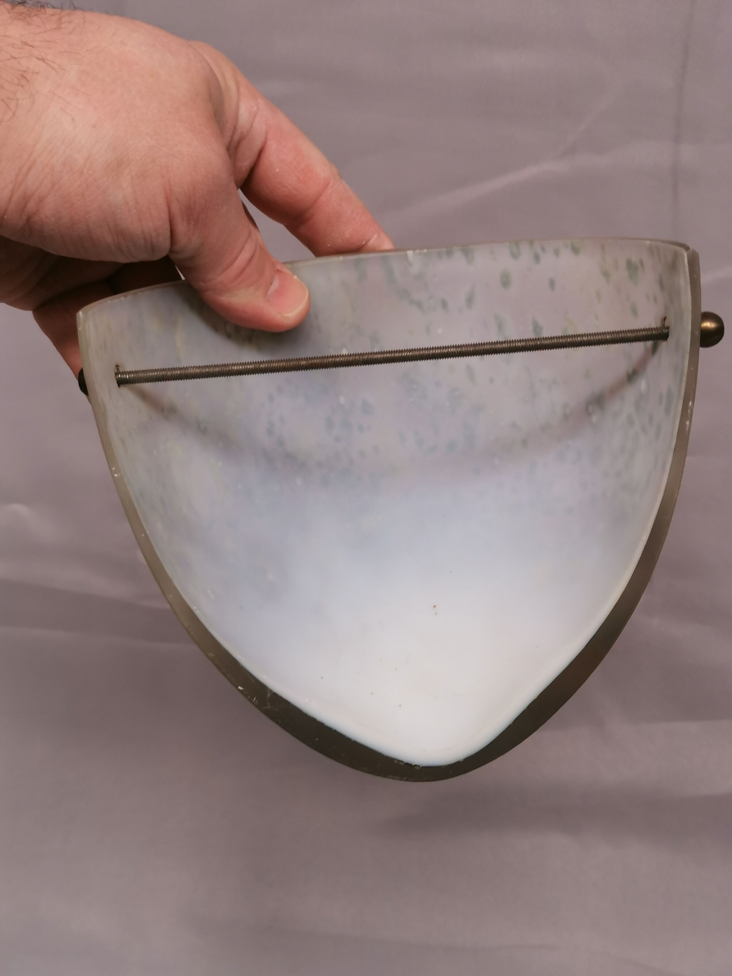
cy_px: 488
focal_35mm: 54
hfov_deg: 27.0
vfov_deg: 35.5
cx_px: 366
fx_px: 1523
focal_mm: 5.58
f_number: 1.8
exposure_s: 1/100
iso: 64
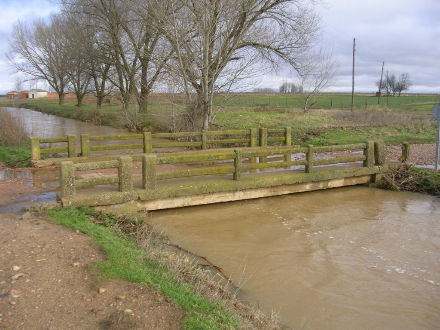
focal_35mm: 38
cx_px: 220
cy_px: 165
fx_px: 483
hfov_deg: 49.0
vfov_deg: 37.7
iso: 50
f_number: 2.8
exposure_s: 1/469
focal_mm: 5.8
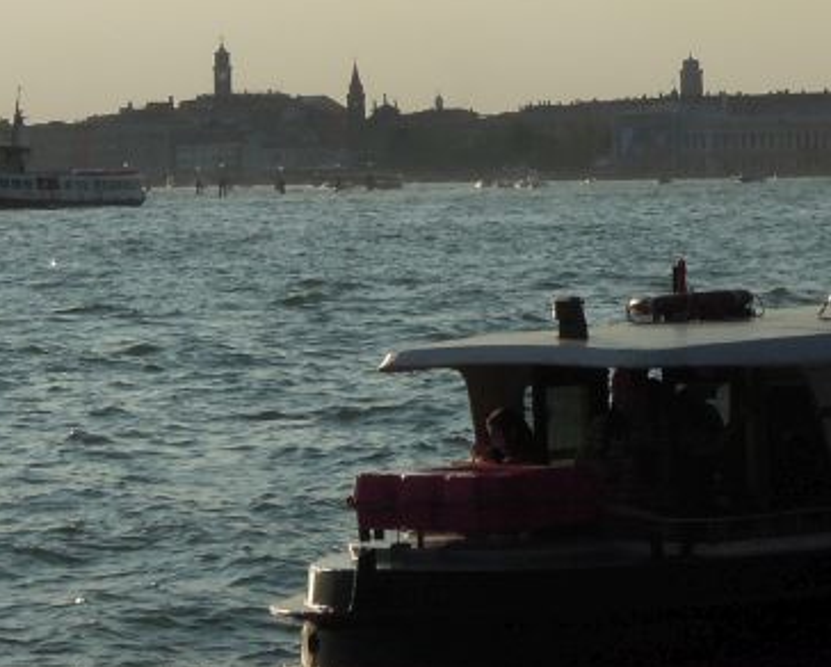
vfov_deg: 8.0
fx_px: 4727
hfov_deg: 10.0
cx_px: 687
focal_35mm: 192
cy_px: 94
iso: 160
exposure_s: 1/1250
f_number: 7.1
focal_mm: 12.5
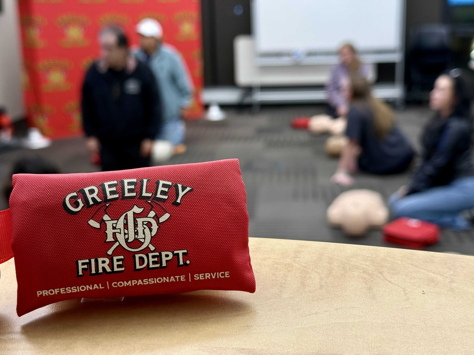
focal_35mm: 48
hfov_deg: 39.7
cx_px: 237
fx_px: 657
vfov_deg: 30.3
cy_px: 178
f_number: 1.78
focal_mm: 6.76
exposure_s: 1/72
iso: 160
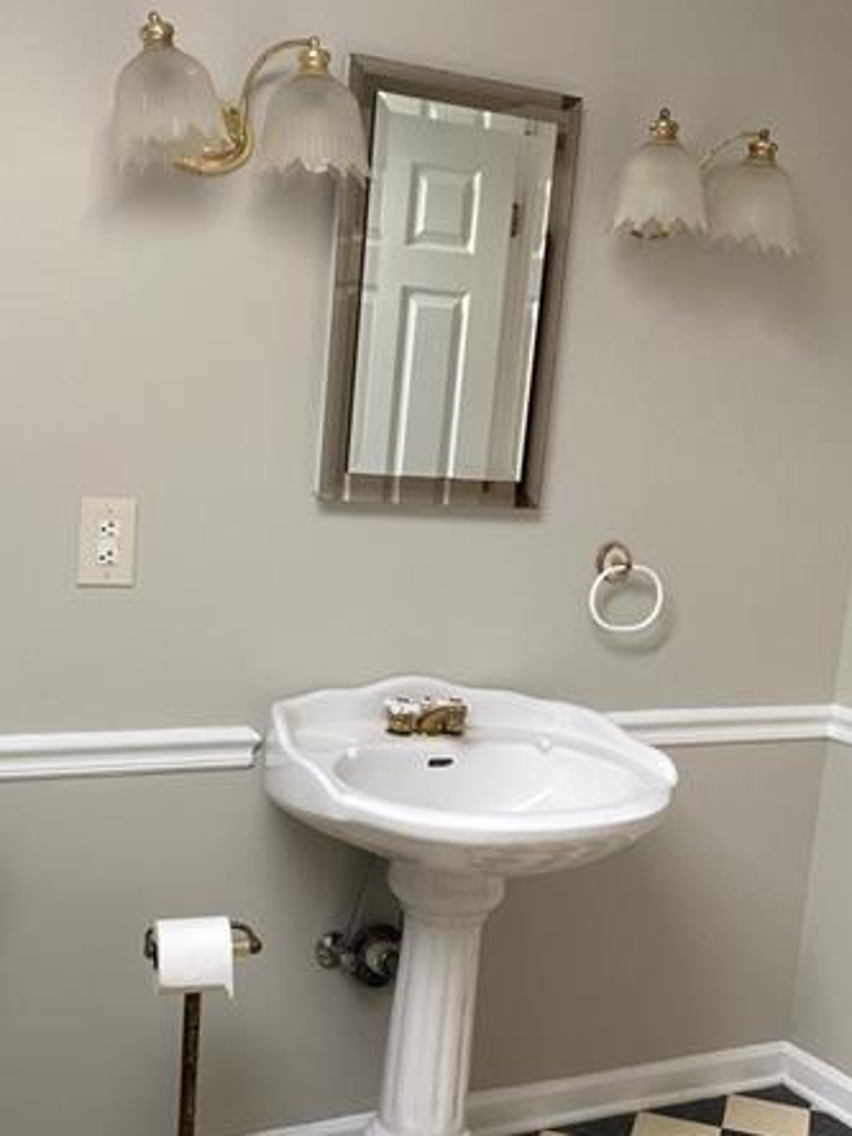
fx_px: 1477
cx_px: 368
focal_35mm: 45
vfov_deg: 41.9
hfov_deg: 32.1
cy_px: 688
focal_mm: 4.25
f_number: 1.8
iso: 100
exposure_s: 1/60
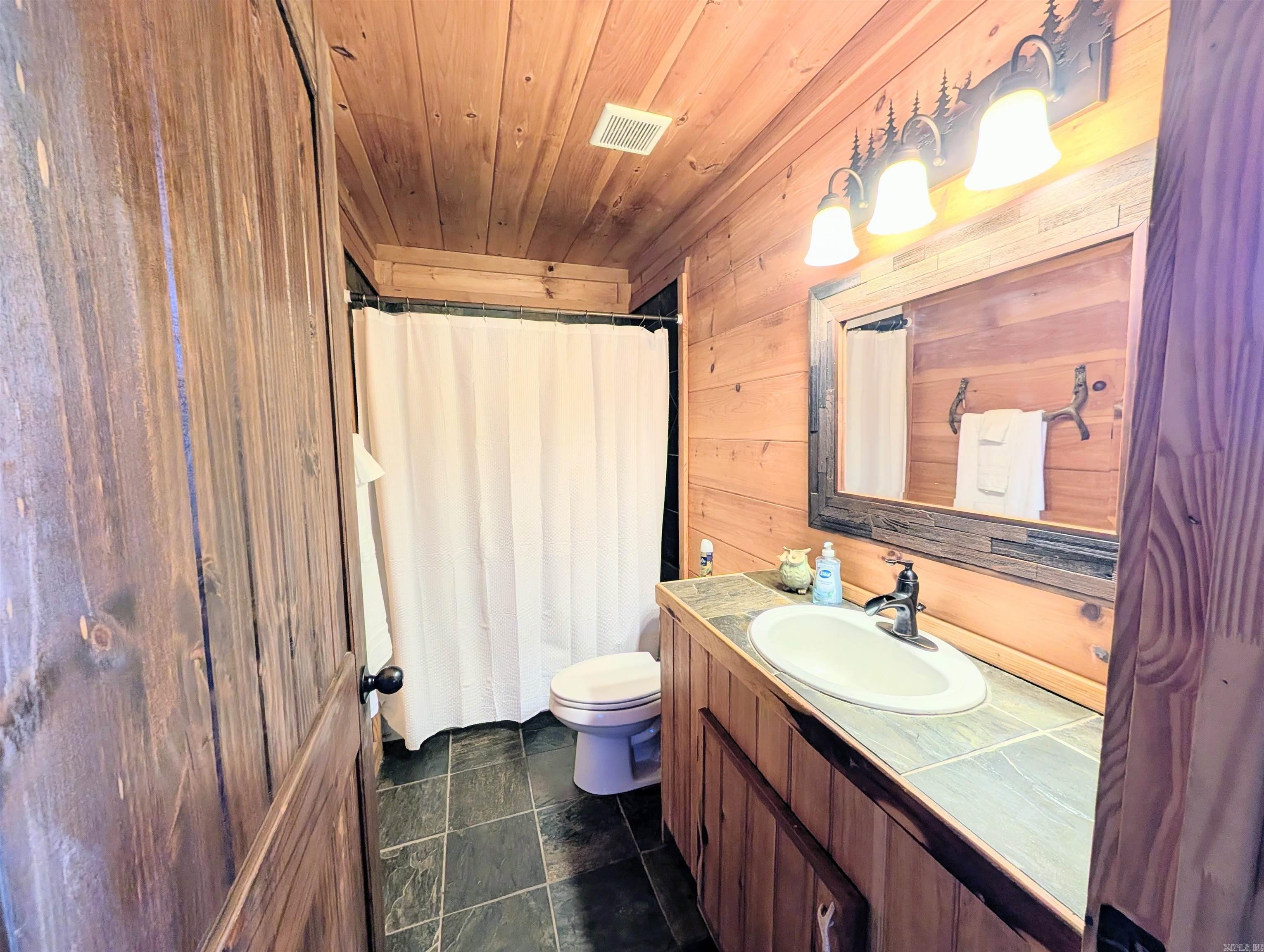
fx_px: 439
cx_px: 632
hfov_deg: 110.5
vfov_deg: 94.6
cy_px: 476
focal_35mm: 12
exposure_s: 1/60
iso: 69
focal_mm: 2.02
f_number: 1.7
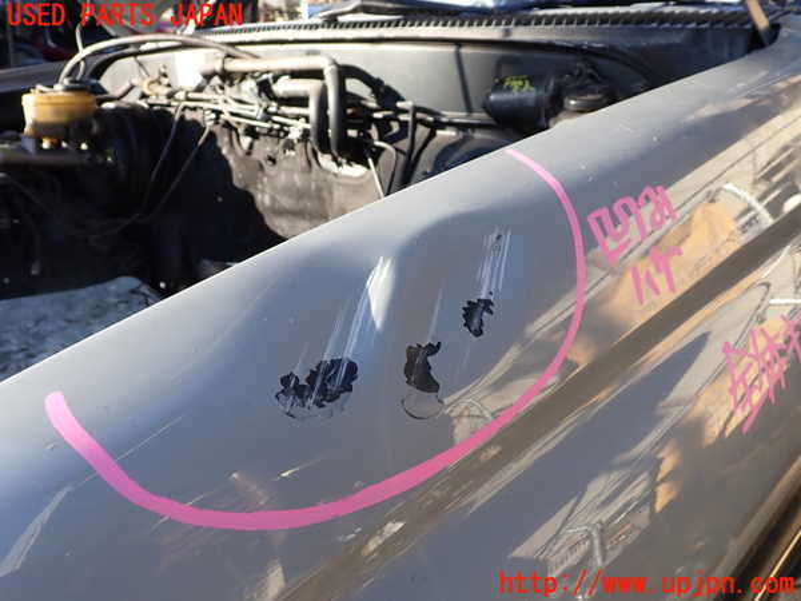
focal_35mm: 30
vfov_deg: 46.8
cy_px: 300
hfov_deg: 60.0
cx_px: 400
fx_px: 694
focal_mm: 5.4
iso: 100
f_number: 3.2
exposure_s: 1/160
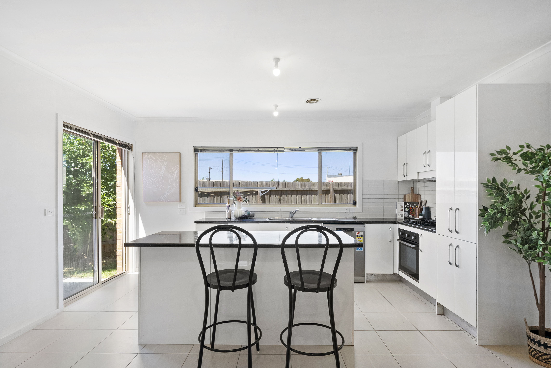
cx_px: 276
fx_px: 276
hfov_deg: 90.0
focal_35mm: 18
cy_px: 184
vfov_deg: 67.5
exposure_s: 1/30
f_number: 7.1
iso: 400
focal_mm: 18
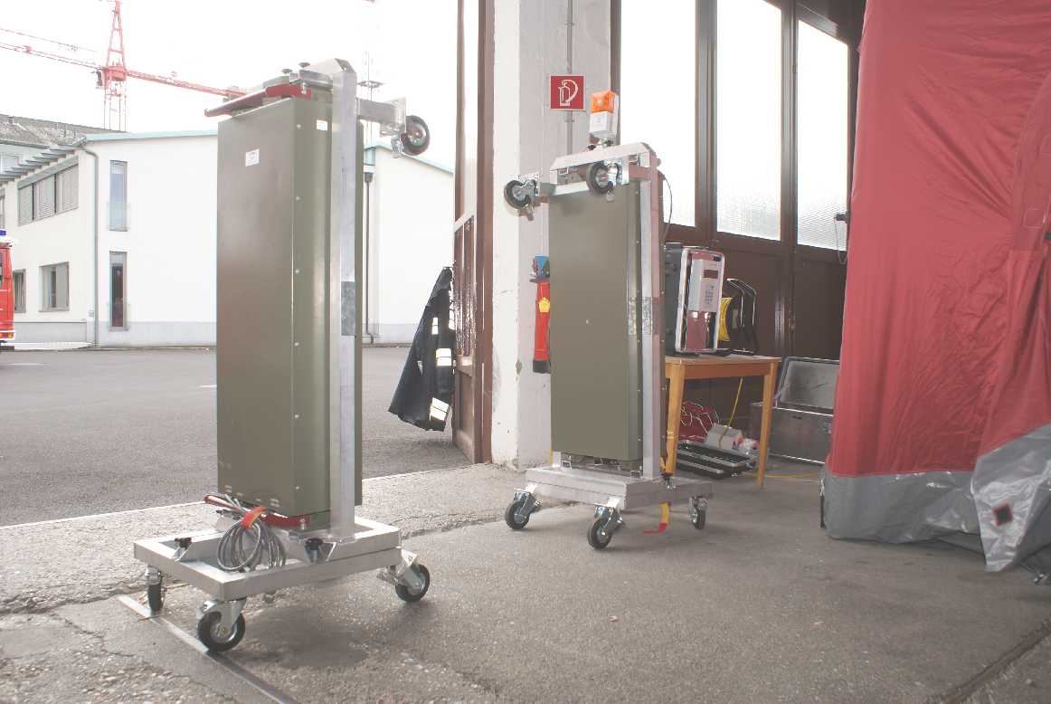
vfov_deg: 43.7
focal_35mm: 30
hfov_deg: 61.9
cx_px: 526
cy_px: 352
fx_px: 877
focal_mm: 20
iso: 100
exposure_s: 1/80
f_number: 5.6
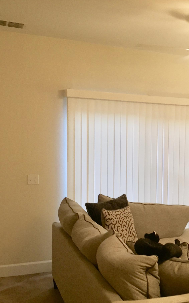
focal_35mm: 51
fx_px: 420
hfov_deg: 23.1
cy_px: 179
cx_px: 229
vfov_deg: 39.4
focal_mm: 4.15
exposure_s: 1/30
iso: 80
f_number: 2.2
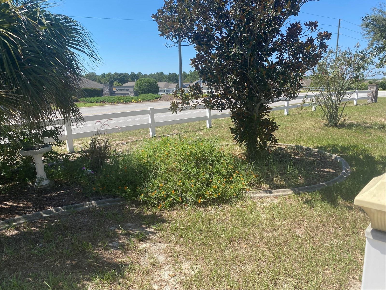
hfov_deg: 67.3
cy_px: 145
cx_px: 193
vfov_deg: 53.1
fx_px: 290
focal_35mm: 26
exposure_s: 1/1727
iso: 32
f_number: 1.8
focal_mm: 4.25
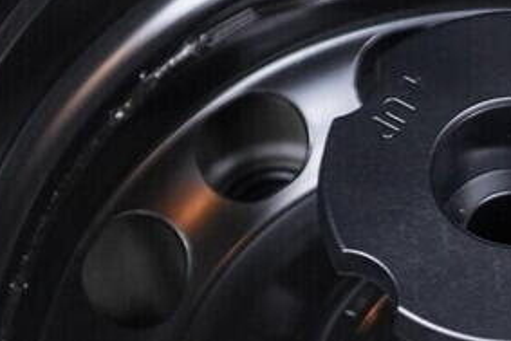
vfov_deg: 7.5
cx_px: 493
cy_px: 382
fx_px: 2599
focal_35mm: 183
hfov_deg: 11.1
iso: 1250
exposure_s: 1/40
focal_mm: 24
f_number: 2.8
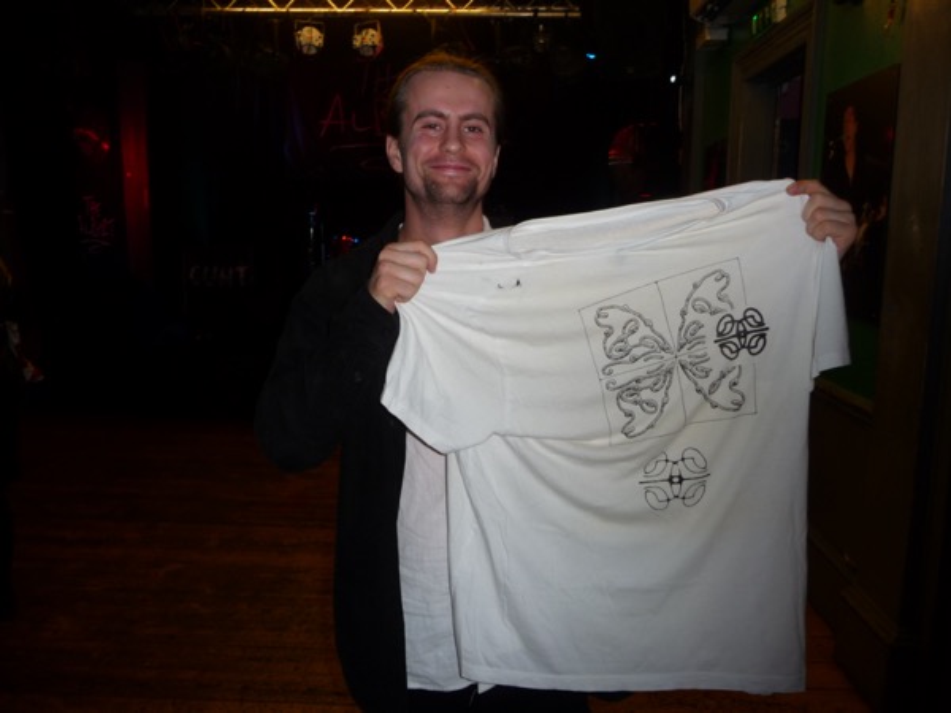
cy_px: 356
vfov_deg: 49.7
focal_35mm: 28
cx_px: 476
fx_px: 769
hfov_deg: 63.4
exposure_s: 1/30
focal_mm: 4.7
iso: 100
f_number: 3.3
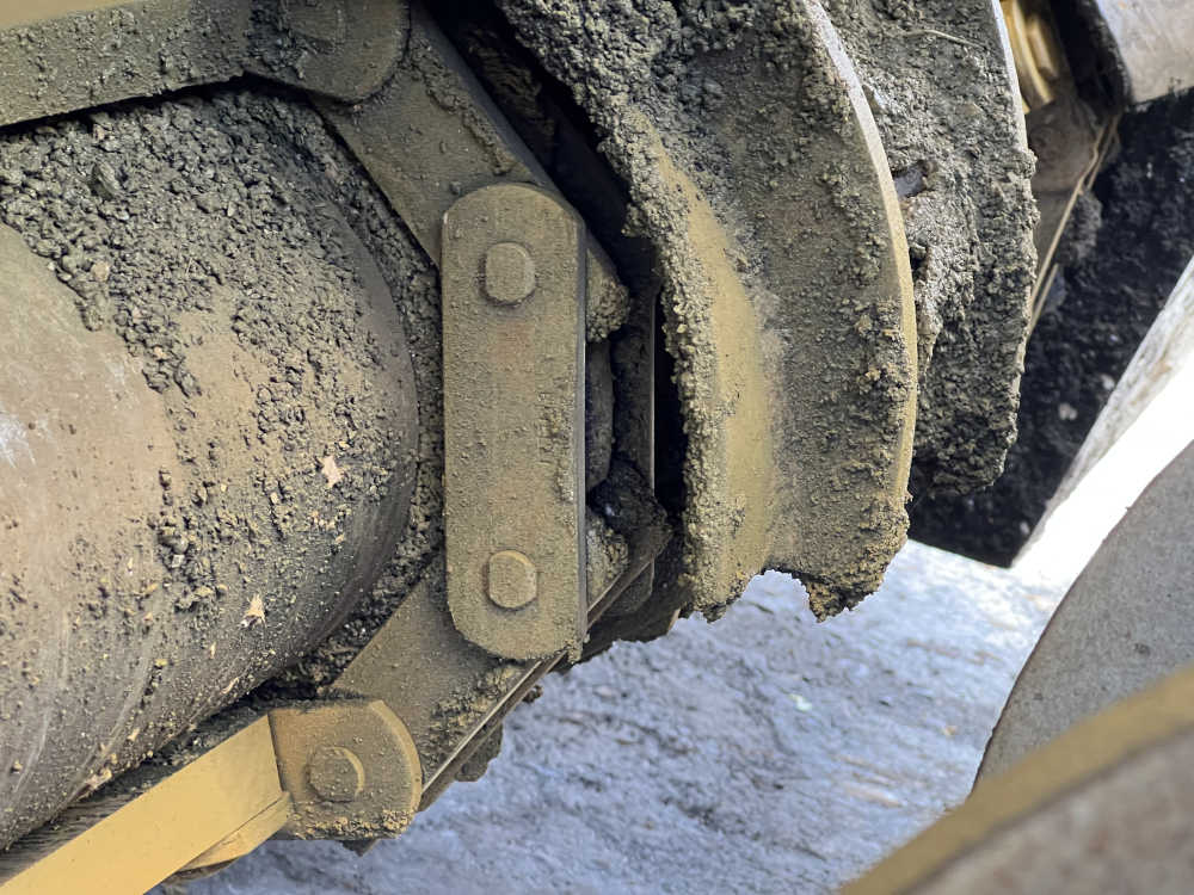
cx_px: 597
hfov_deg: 25.3
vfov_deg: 19.1
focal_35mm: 77
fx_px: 2656
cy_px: 448
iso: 400
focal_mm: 9
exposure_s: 1/60
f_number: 2.8
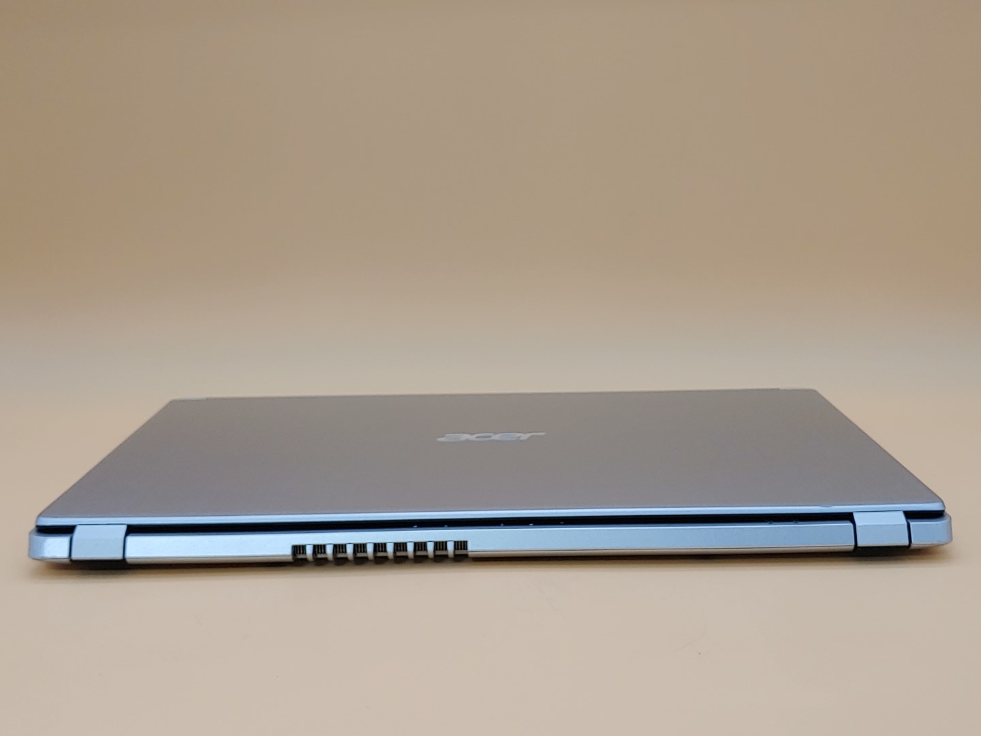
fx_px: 1304
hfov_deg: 41.2
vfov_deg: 31.5
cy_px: 368
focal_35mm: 46
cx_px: 490
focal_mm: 4.36
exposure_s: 1/91
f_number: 1.8
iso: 50
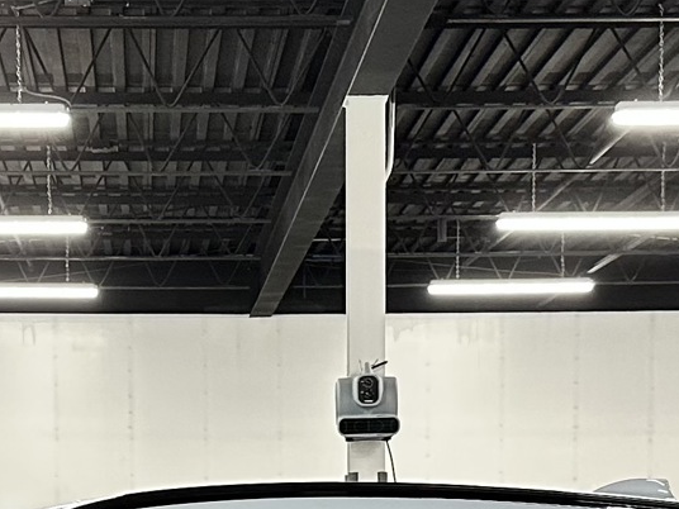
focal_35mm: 86
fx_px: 1687
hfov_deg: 22.4
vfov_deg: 16.6
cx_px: 129
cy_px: 561
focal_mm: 6.86
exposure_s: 1/60
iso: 320
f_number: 1.78
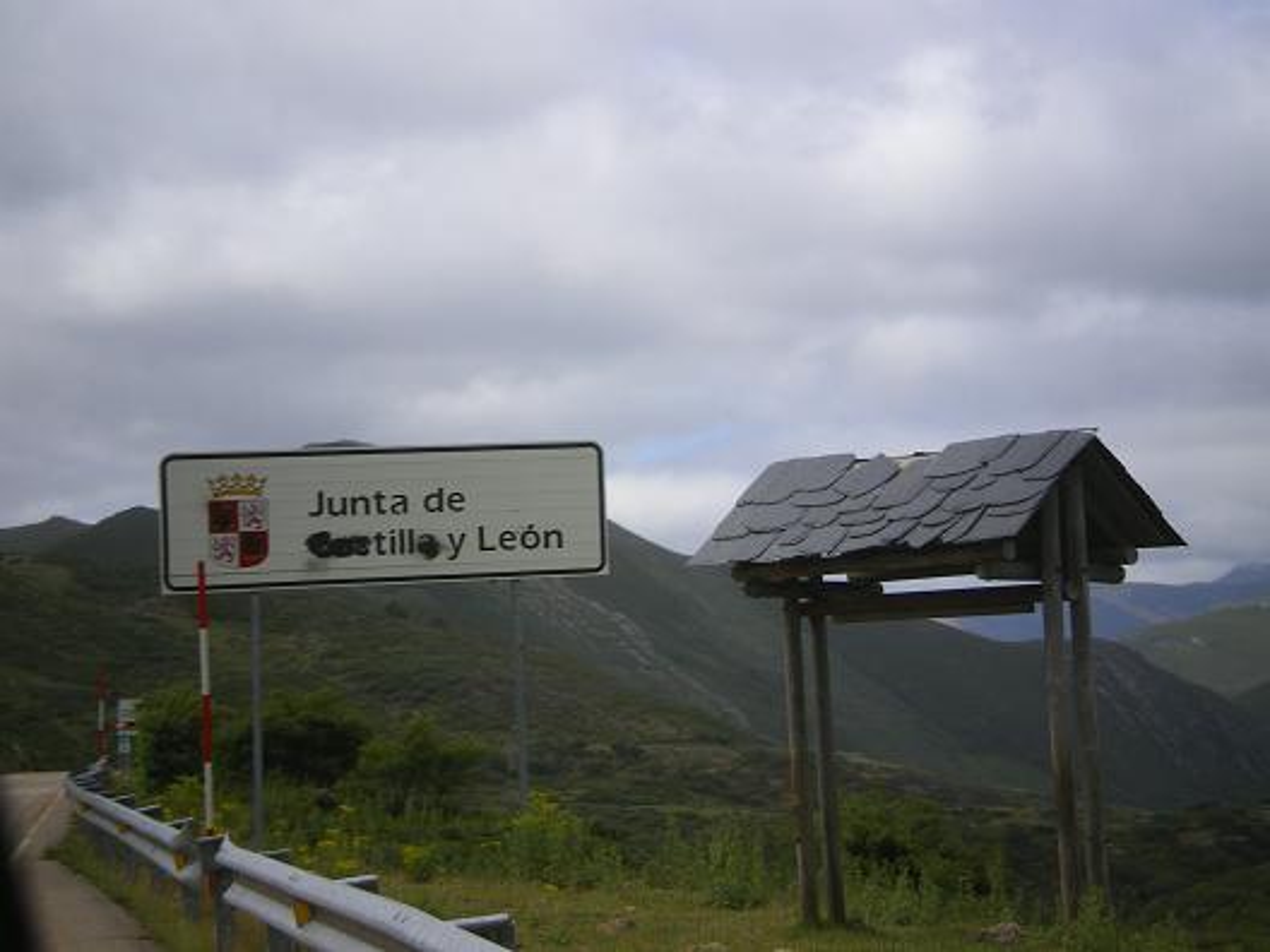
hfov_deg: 17.3
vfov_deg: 13.0
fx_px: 4182
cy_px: 476
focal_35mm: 114
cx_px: 635
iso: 64
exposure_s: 1/160
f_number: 8.5
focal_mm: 18.9
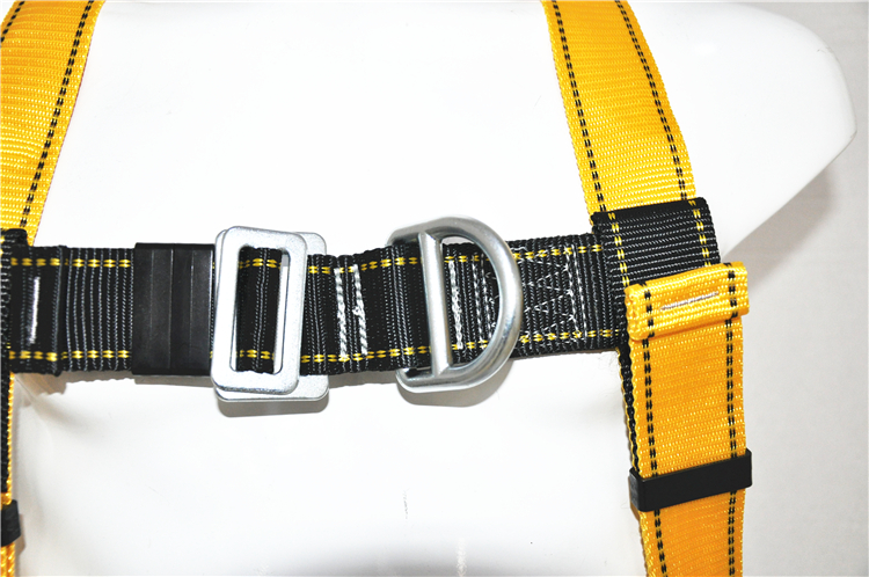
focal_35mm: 42
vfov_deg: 31.8
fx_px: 1013
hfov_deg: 46.5
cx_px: 434
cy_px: 288
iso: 800
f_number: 4
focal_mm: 28
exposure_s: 1/60
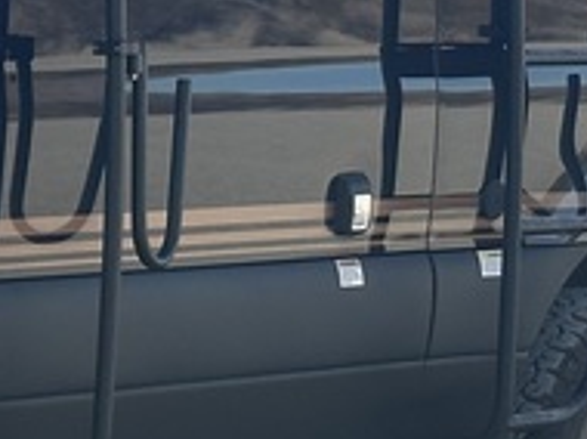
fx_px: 4285
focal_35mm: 253
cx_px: -389
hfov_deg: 7.6
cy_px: -99
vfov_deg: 5.8
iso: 64
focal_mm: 6.86
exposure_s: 1/2160
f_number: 1.78
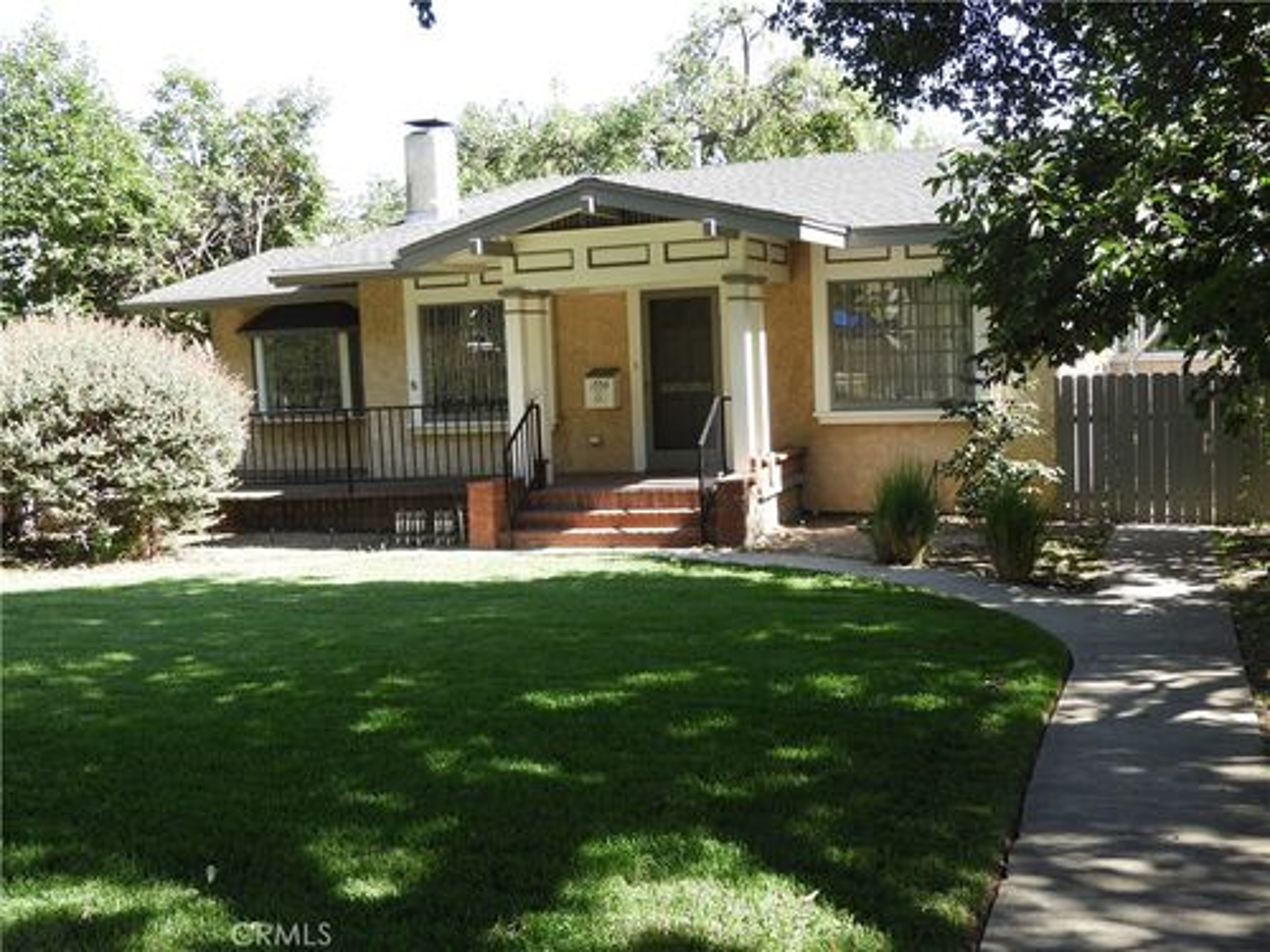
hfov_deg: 46.8
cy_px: 476
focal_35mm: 40
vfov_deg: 36.0
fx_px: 1468
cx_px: 635
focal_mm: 7.2
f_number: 3.8
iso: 100
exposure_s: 1/160
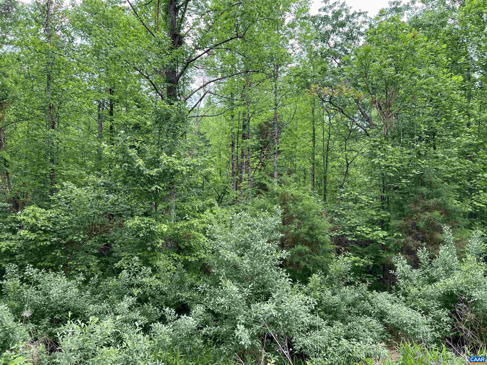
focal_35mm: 26
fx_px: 366
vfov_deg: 53.1
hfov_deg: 67.3
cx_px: 244
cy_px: 182
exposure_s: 1/497
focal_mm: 5.7
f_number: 1.5
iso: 50
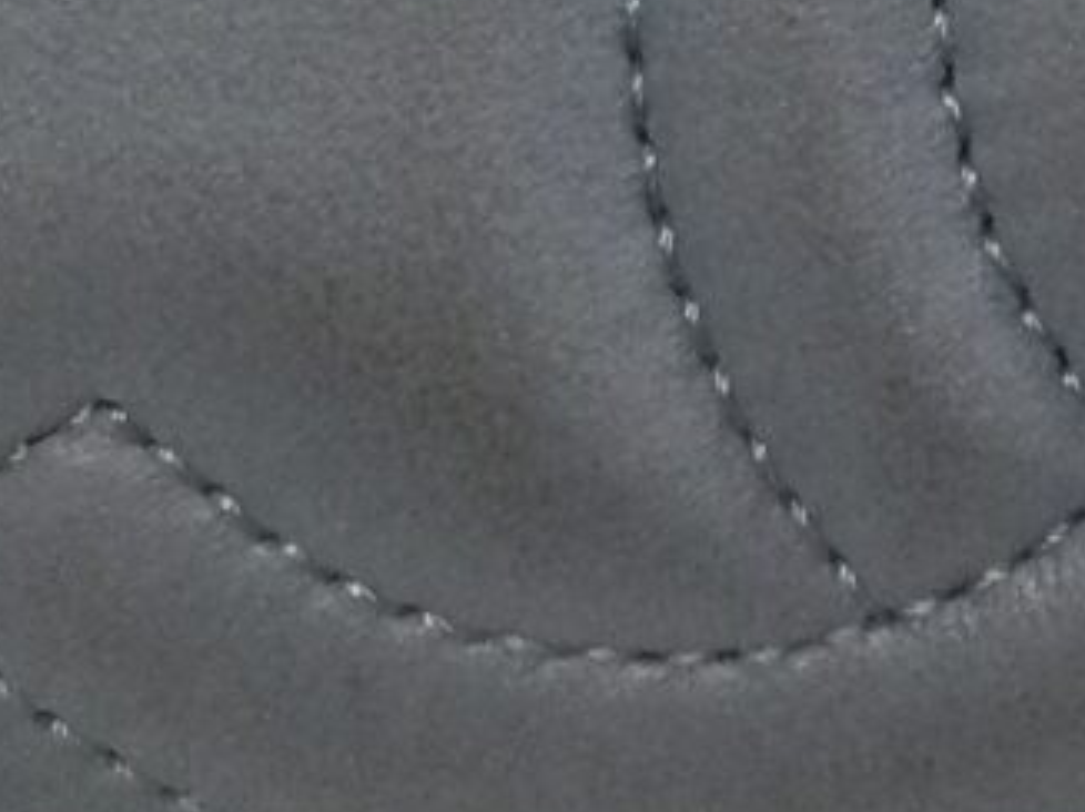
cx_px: 988
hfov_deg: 10.1
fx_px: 6108
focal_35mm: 195
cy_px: -160
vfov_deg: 7.5
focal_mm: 3.3
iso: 32
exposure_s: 1/30
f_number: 2.4
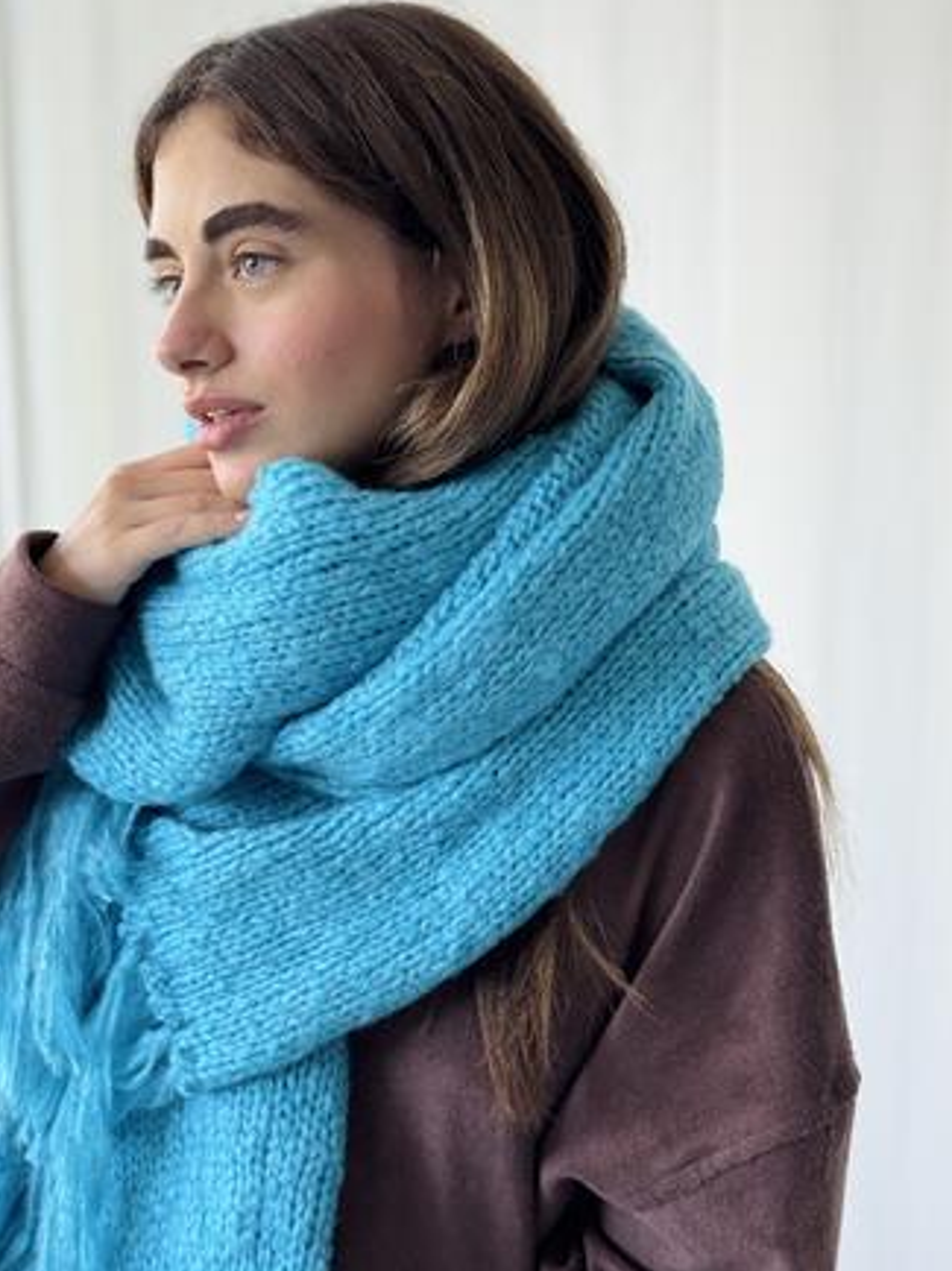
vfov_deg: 32.7
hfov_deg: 24.8
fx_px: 2166
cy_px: 625
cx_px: 442
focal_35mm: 59
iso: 80
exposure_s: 1/121
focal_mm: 6.76
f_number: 1.78
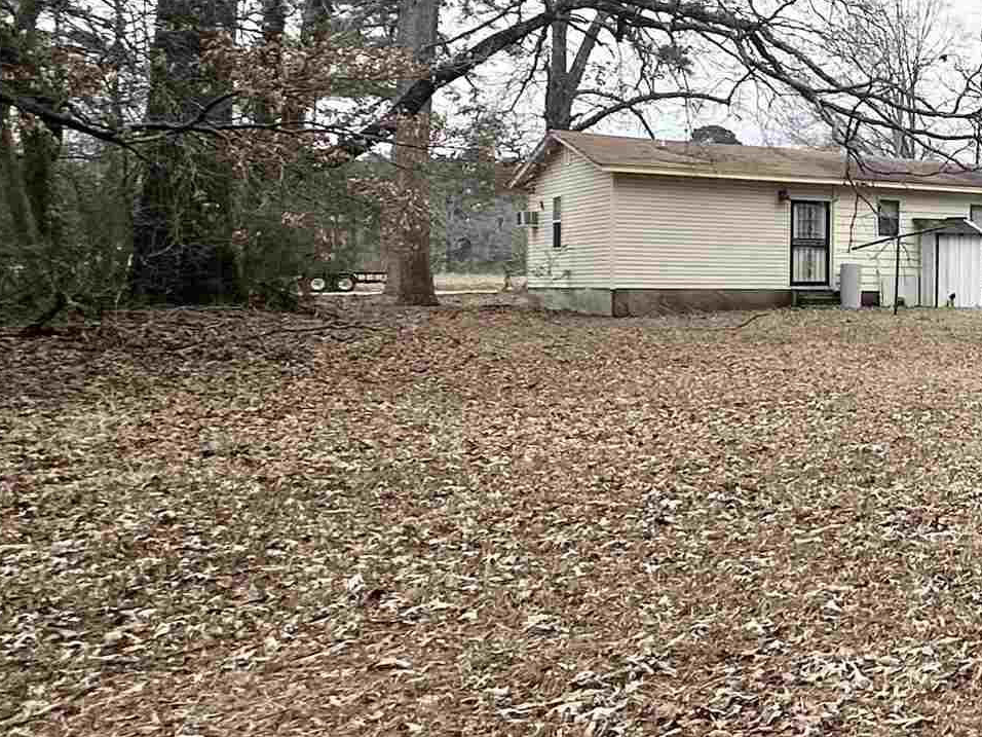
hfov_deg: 31.2
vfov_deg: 32.0
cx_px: 1317
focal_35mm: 45
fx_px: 1277
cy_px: 261
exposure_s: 1/523
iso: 40
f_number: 2.2
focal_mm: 2.22
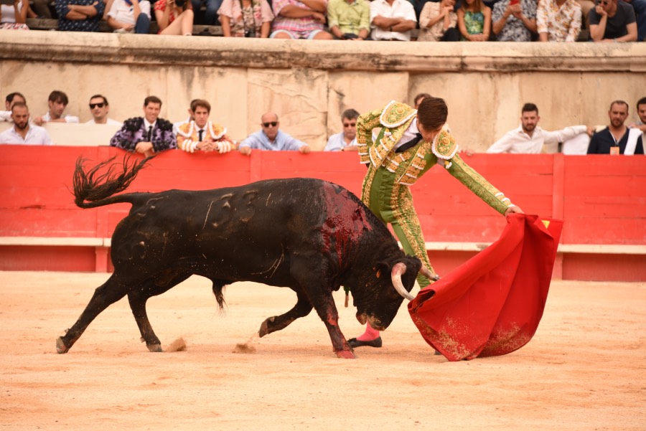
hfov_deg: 10.3
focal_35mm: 200
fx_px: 3590
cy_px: 216
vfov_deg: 6.9
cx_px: 323
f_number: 5.6
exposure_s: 1/640
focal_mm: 200
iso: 400
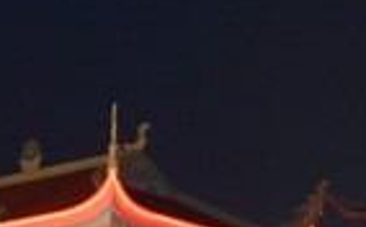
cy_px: 502
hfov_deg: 15.9
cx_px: 108
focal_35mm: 131
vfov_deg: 9.1
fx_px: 1304
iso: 2000
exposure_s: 1/80
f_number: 4.5
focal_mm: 28
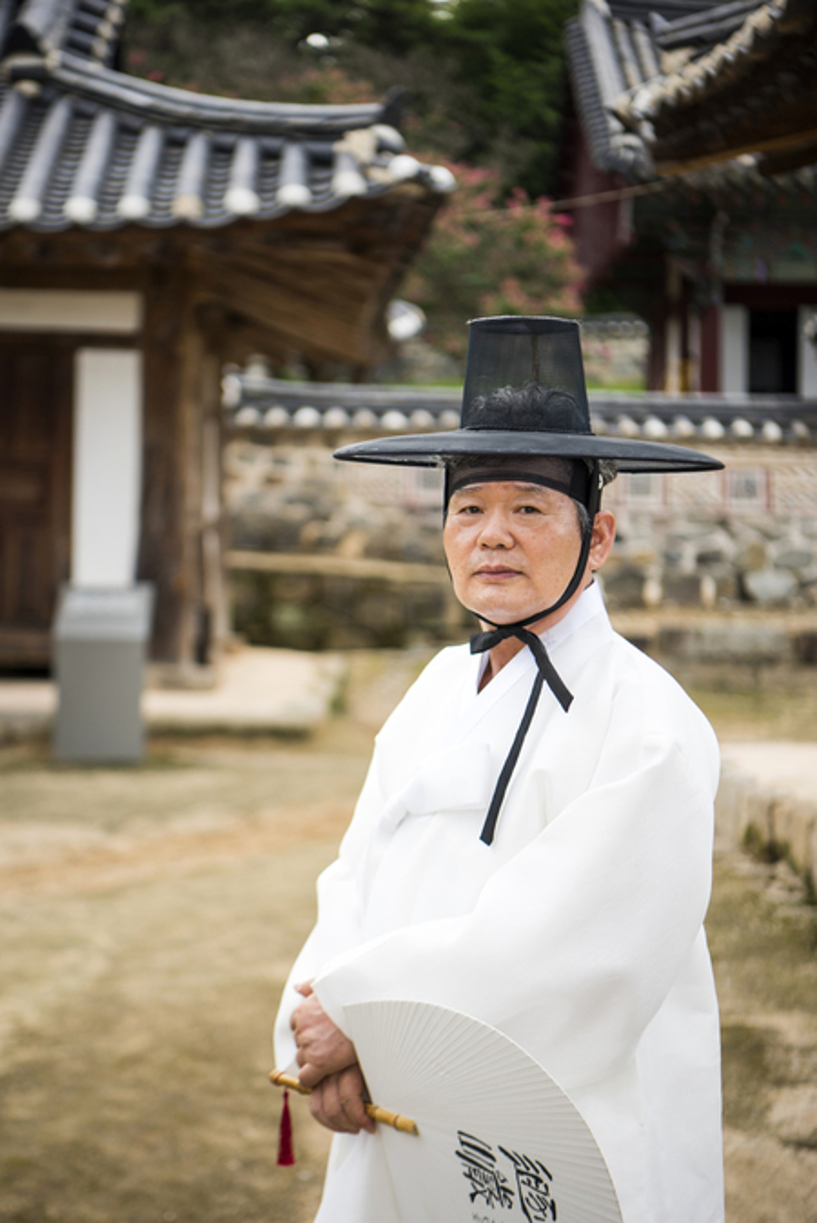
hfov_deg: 19.5
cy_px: 612
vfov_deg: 28.8
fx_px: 2380
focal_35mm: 70
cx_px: 408
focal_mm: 70
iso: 100
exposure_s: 1/500
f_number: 2.8
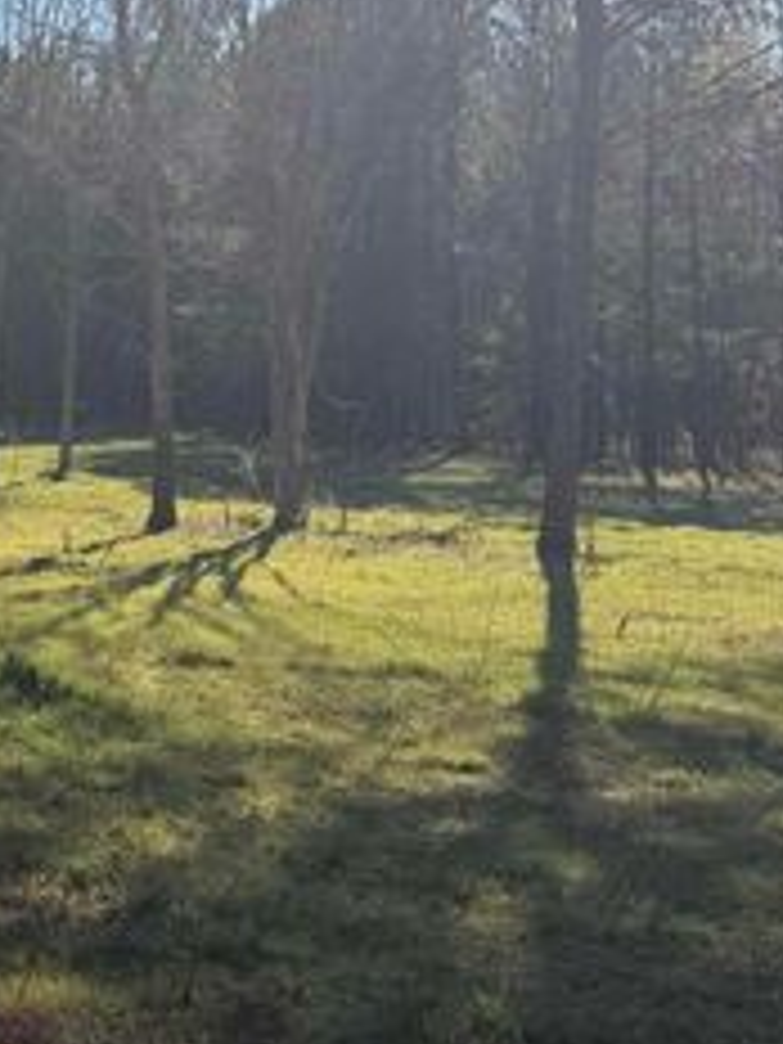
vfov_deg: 28.1
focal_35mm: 69
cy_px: 385
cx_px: -292
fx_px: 2081
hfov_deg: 19.3
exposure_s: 1/4405
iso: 100
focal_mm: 6.76
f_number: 1.78
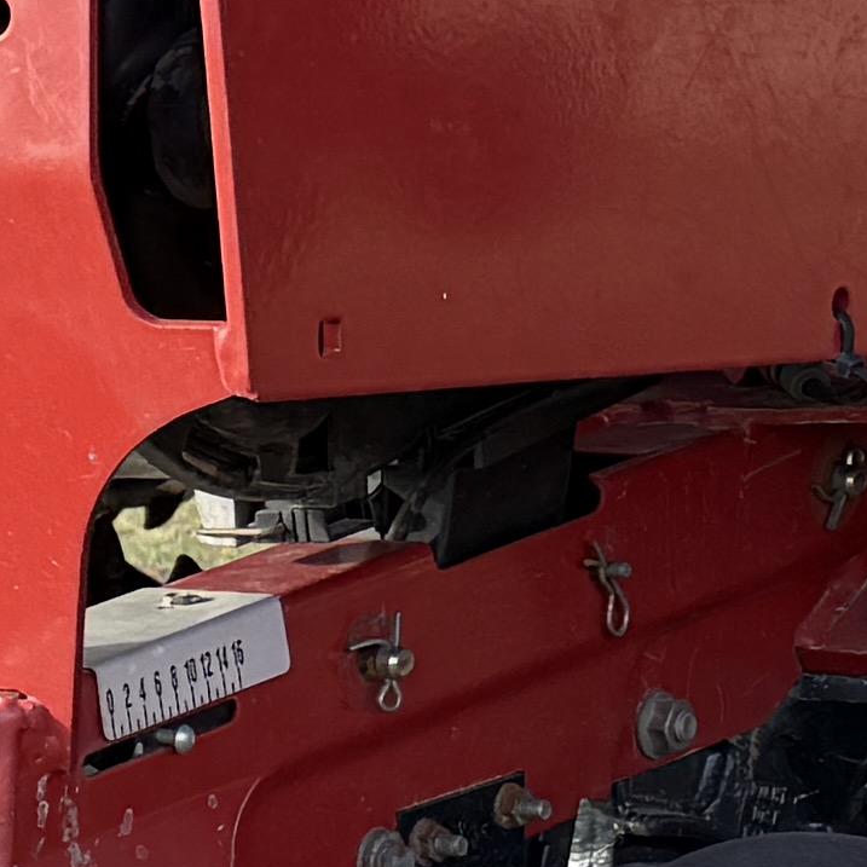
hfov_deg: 8.9
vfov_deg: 10.3
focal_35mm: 169
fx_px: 4789
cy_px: 879
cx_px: -1501
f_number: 1.78
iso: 100
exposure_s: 1/464
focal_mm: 6.76
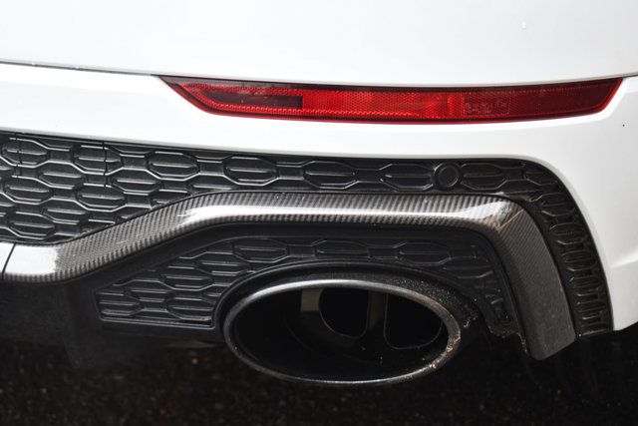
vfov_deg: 17.5
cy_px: 213
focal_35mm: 78
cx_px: 319
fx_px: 1383
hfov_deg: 26.0
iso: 900
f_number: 5.6
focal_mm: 52
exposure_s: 1/125
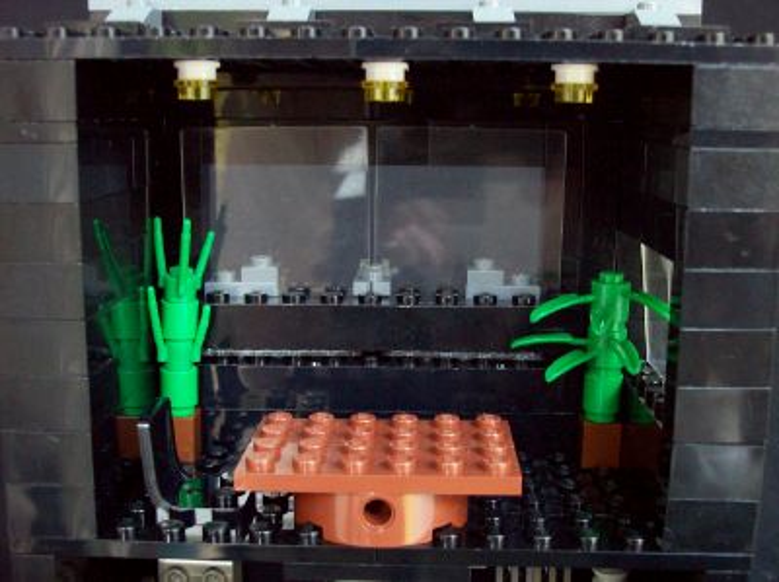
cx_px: 390
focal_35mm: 45
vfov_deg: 32.1
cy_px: 291
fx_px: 1011
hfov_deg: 42.1
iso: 160
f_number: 3
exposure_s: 1/8
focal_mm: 7.6
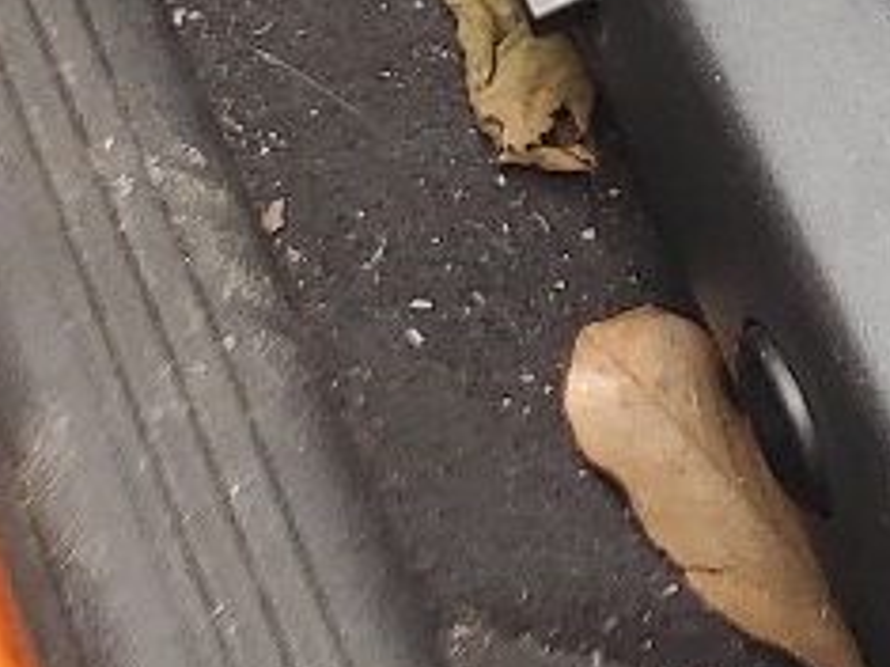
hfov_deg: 10.3
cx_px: 1814
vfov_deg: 7.2
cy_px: -1523
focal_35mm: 177
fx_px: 4548
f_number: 1.5
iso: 50
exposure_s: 1/159
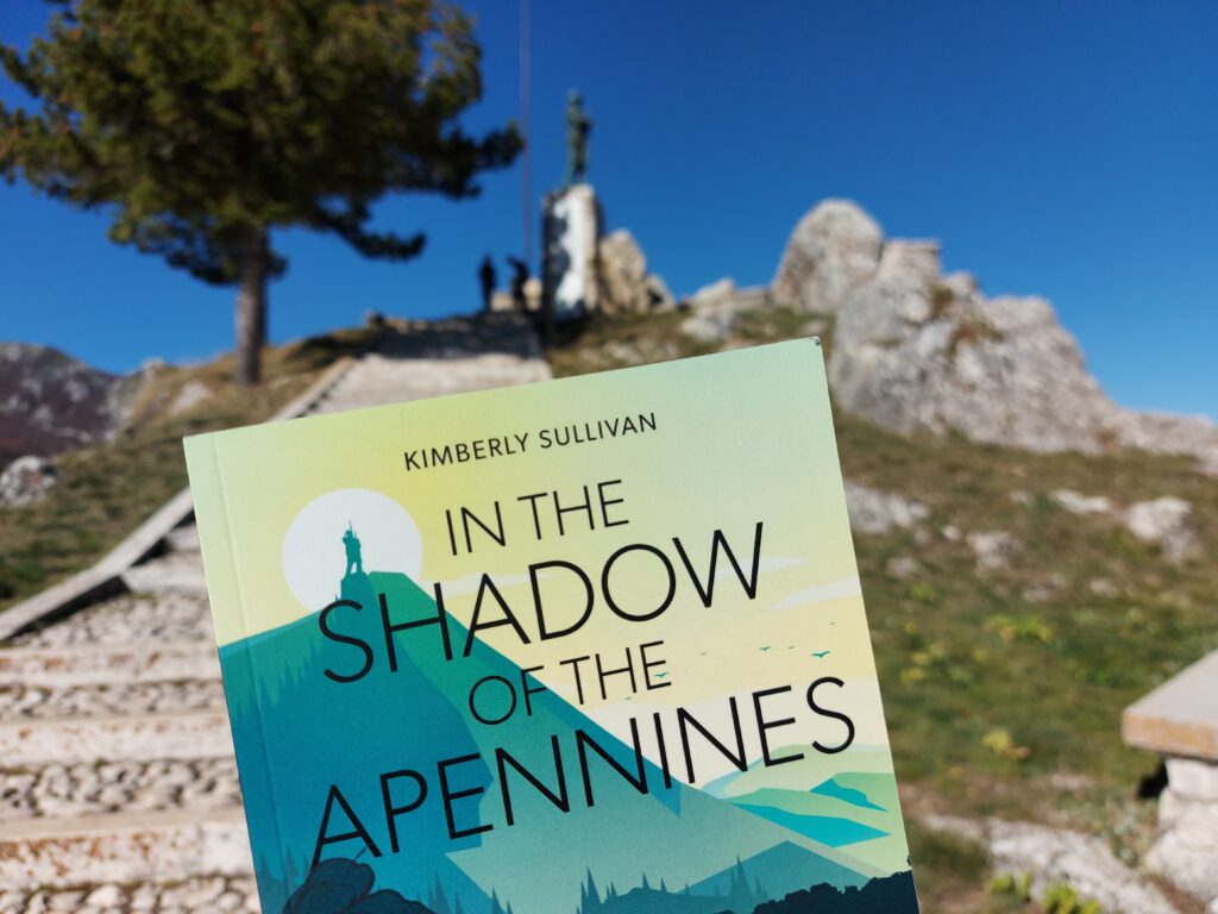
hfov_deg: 71.6
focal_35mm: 24
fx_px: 844
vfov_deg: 56.8
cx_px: 609
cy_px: 457
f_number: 1.8
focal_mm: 5.23
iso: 32
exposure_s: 1/2058
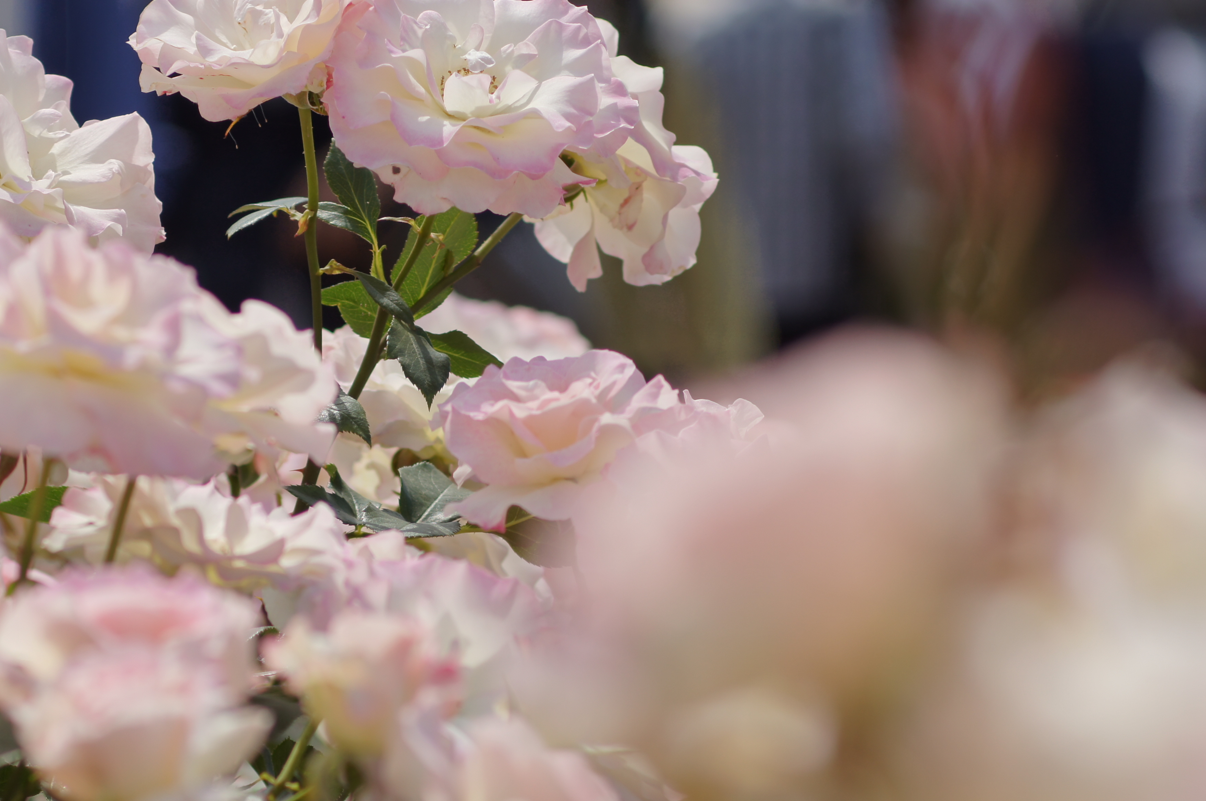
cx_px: 419
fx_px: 7027
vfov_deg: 6.5
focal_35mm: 210
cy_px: 253
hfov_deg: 9.8
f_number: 4.5
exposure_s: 1/1000
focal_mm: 100
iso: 100
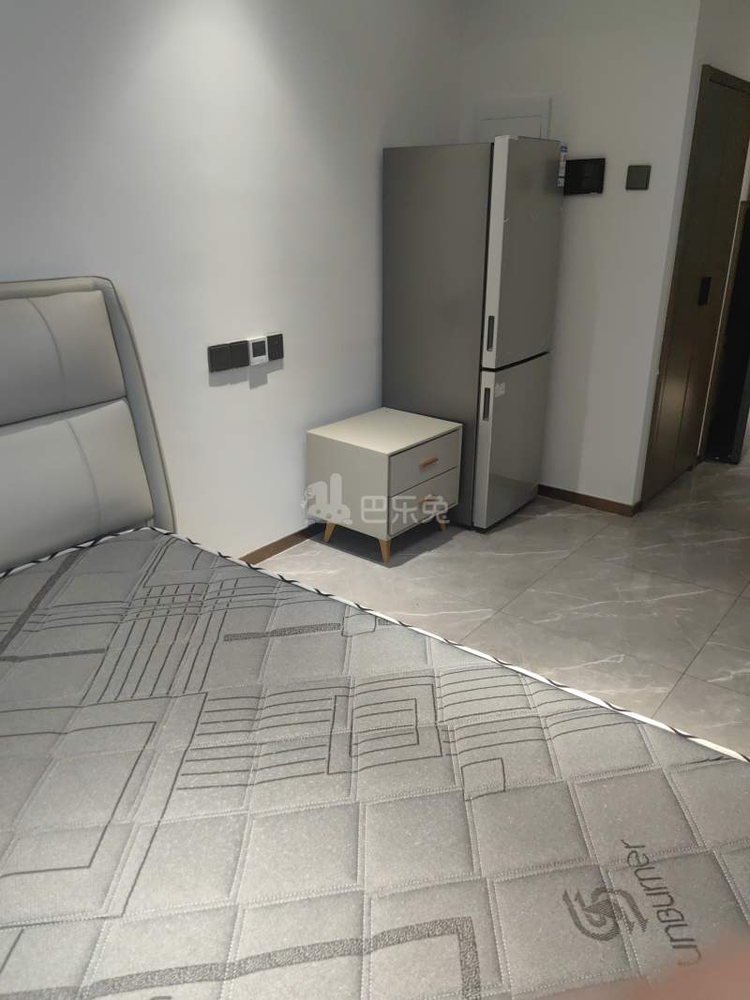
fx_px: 780
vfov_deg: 65.3
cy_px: 500
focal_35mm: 27
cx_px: 375
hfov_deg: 51.3
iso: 250
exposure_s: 1/100
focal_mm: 5.75
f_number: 2
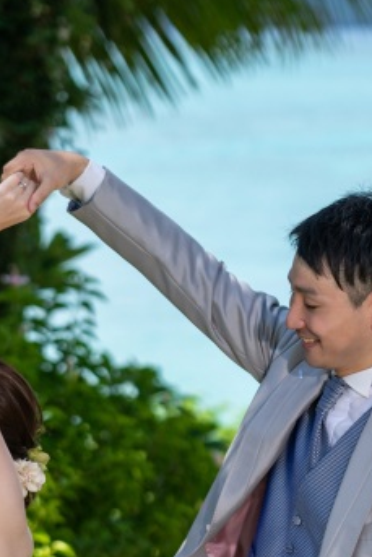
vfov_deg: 7.5
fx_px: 4227
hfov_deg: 5.0
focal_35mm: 273
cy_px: 521
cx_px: 179
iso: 100
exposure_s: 1/800
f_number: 2.8
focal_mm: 78
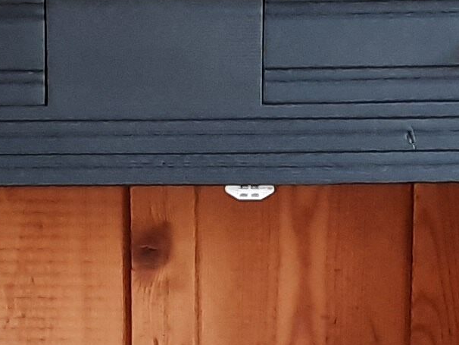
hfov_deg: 12.0
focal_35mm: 165
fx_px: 2189
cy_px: 411
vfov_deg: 8.9
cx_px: 219
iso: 250
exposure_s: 1/50
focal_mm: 4.6
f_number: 2
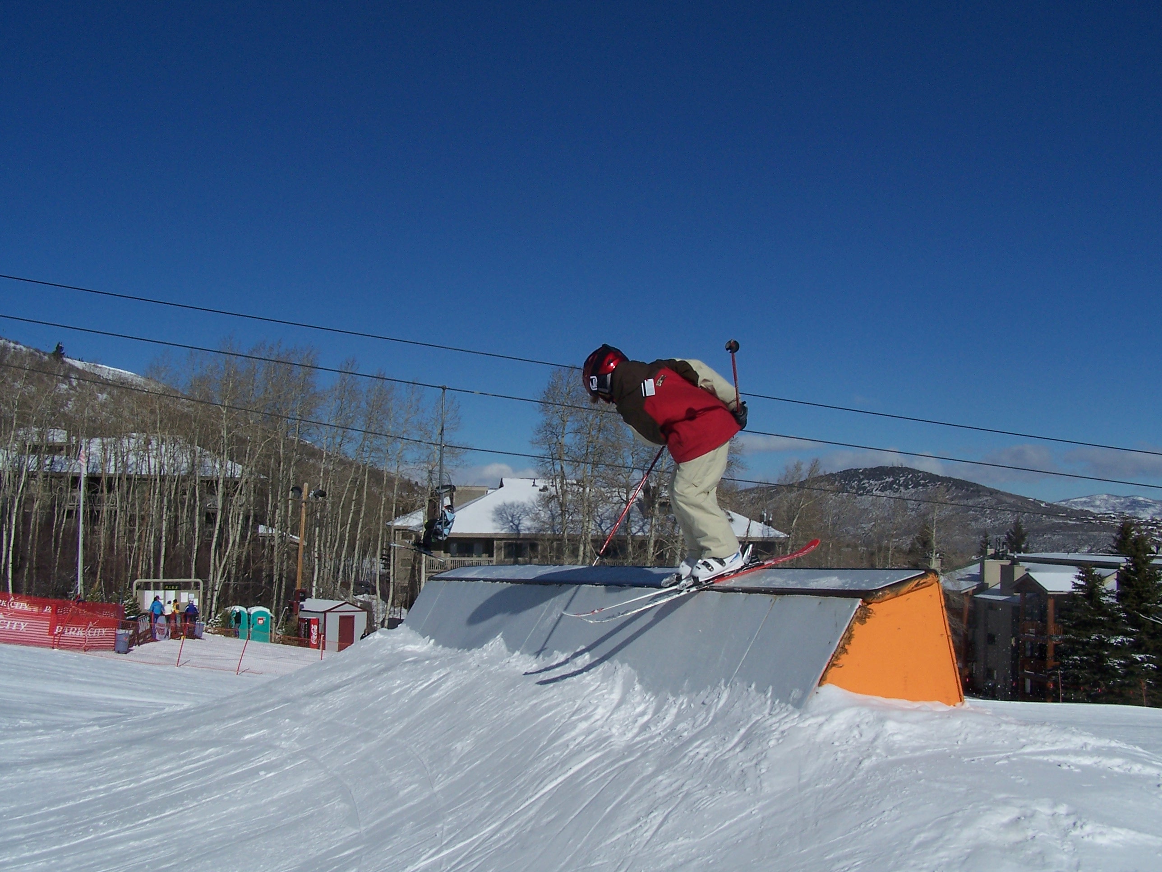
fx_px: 1276
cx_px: 581
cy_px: 436
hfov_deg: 49.0
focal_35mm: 38
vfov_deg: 37.7
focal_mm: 6.3
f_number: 5.6
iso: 80
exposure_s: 1/1500
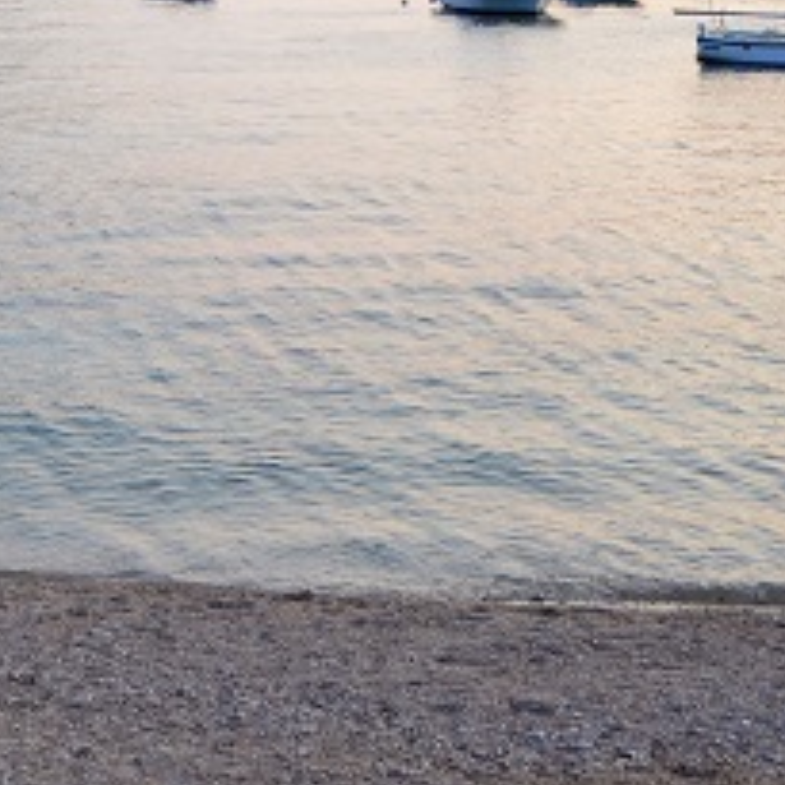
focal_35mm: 84
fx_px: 2152
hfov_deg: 20.7
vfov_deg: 19.1
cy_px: -249
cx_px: 337
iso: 640
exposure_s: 1/200
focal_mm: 15
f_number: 4
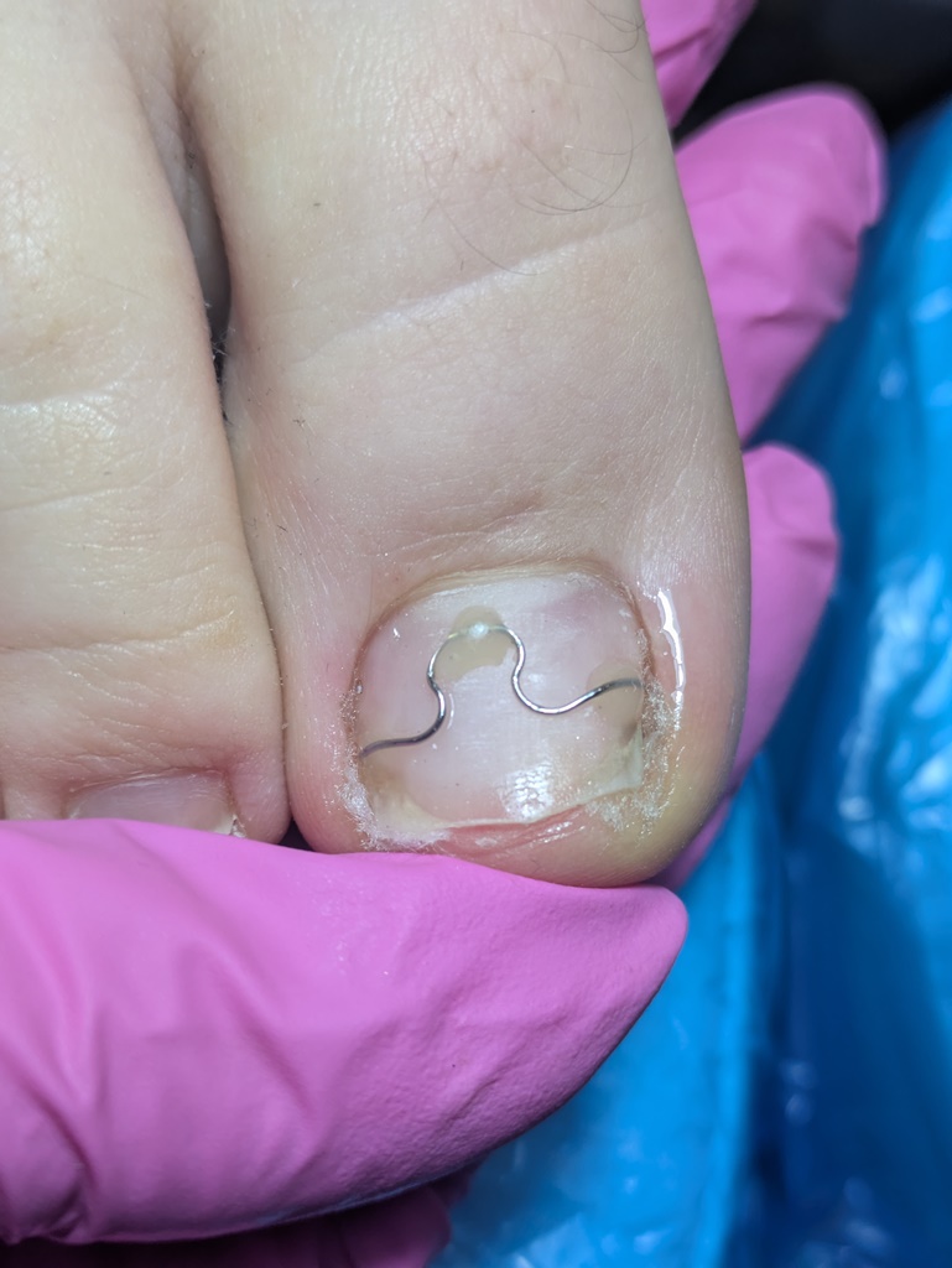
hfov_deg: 28.6
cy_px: 634
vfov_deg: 37.5
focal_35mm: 51
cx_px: 476
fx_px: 1869
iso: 68
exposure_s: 1/270
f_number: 1.89
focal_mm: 5.43
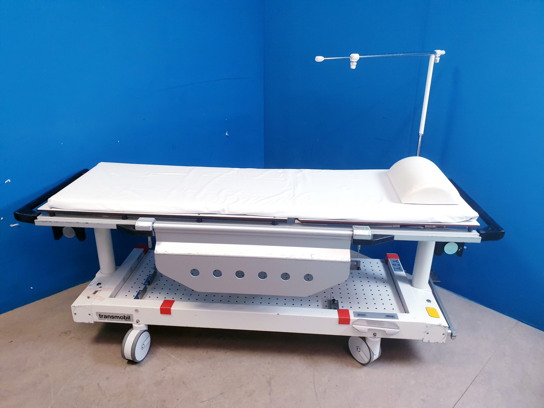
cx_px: 272
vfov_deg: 53.1
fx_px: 409
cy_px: 204
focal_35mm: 26
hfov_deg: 67.3
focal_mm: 4.3
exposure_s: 1/50
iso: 250
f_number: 2.4
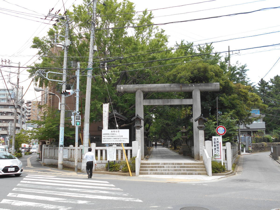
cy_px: 105
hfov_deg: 54.0
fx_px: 275
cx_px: 140
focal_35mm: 34
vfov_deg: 41.8
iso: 80
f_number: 3.6
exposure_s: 1/400
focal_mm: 5.8
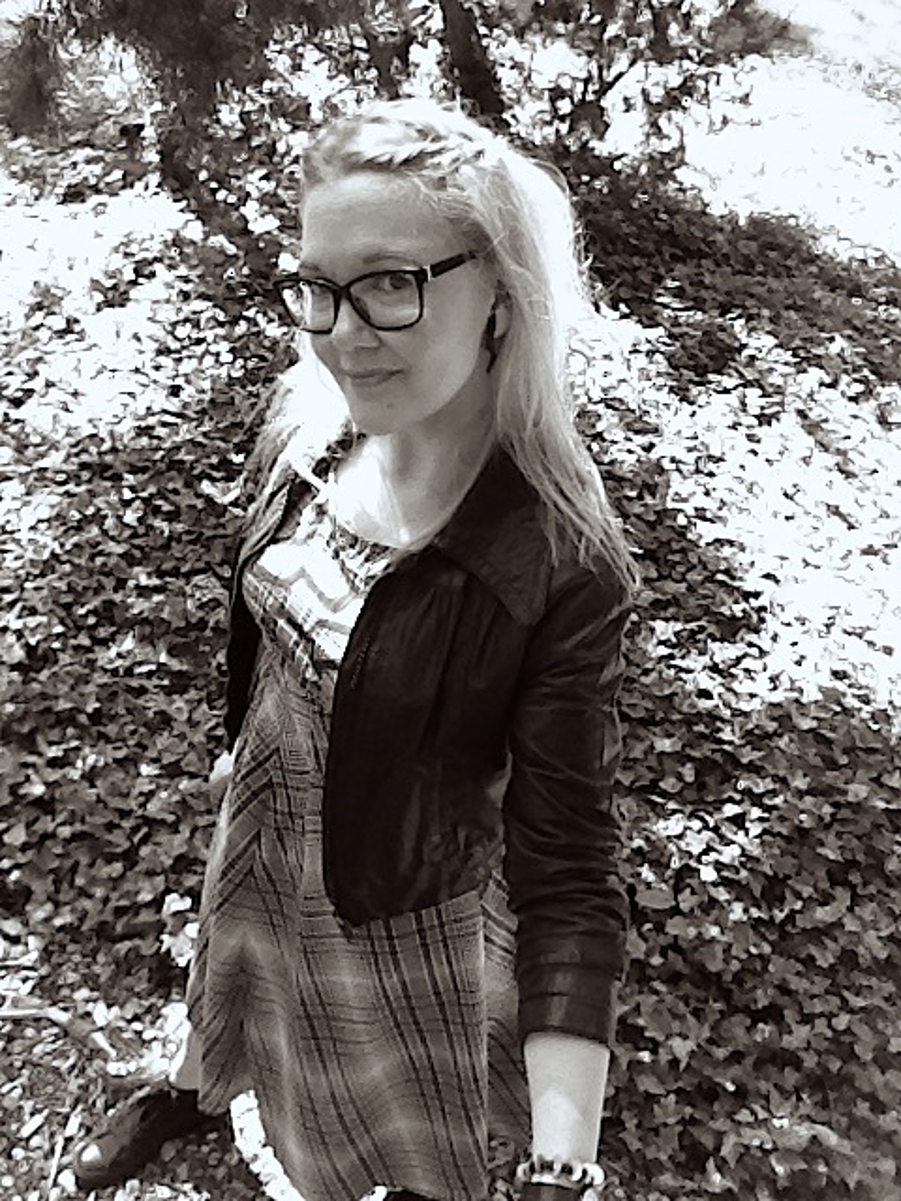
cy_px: 600
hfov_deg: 40.7
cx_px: 450
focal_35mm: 35
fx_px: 1215
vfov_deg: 52.6
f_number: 2.4
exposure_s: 1/261
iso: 125
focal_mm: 1.85
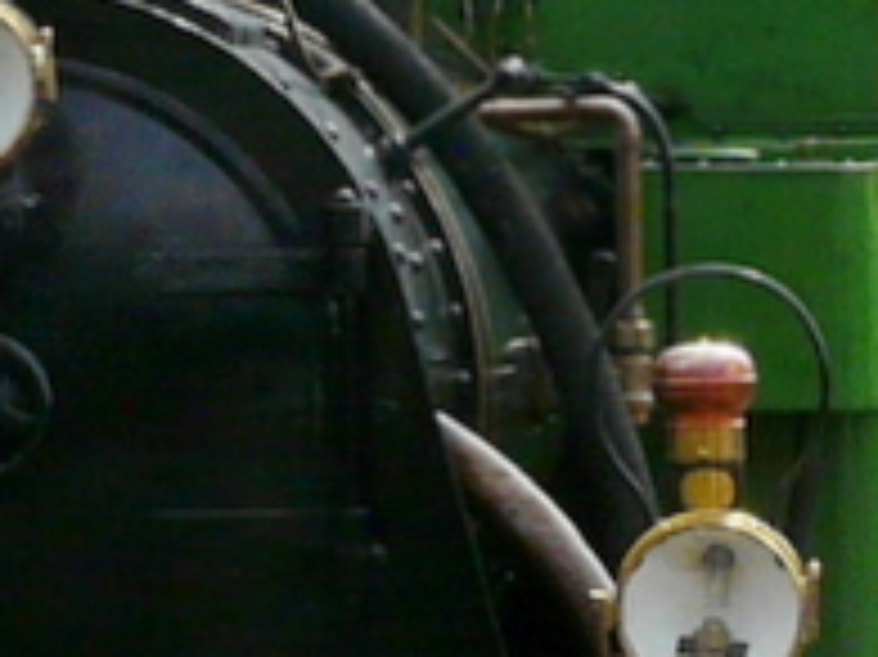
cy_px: 236
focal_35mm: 190
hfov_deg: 10.4
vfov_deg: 7.8
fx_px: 4816
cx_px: 113
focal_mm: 6
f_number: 5.6
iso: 100
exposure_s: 1/200
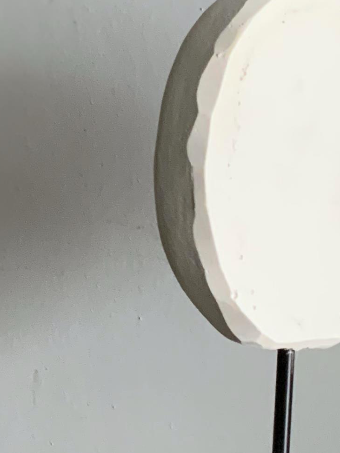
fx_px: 1571
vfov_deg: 16.4
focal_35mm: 120
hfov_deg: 12.3
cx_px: 93
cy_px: 266
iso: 200
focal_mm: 3
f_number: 1.8
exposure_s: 1/60
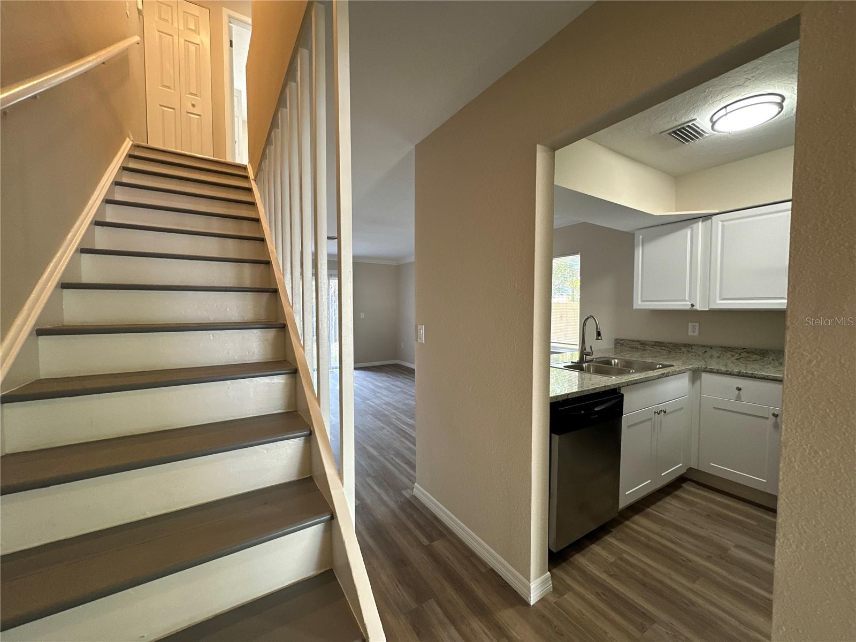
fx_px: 346
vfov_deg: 85.7
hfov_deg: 102.1
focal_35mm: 14
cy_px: 321
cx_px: 428
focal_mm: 2.22
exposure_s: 1/60
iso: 160
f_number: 2.2
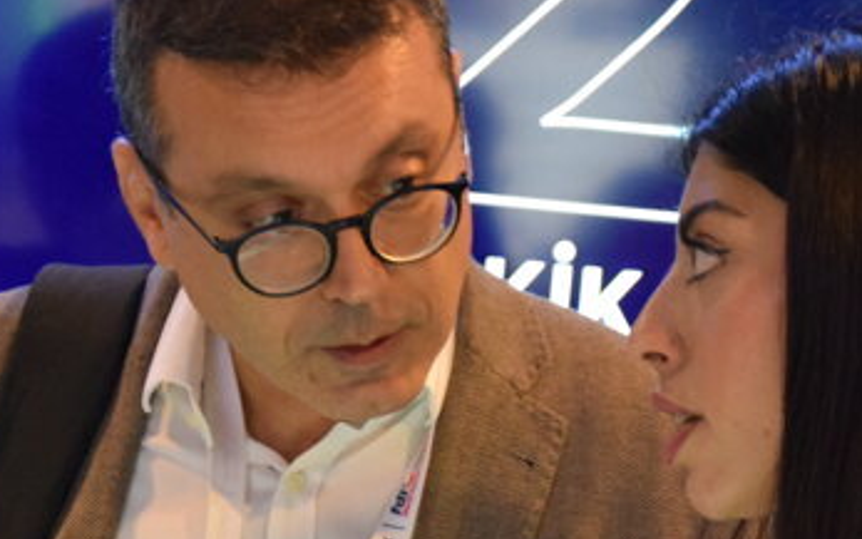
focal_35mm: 252
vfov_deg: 5.2
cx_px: 482
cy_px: 632
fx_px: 5921
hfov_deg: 8.3
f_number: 5.3
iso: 3600
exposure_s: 1/60
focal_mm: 66
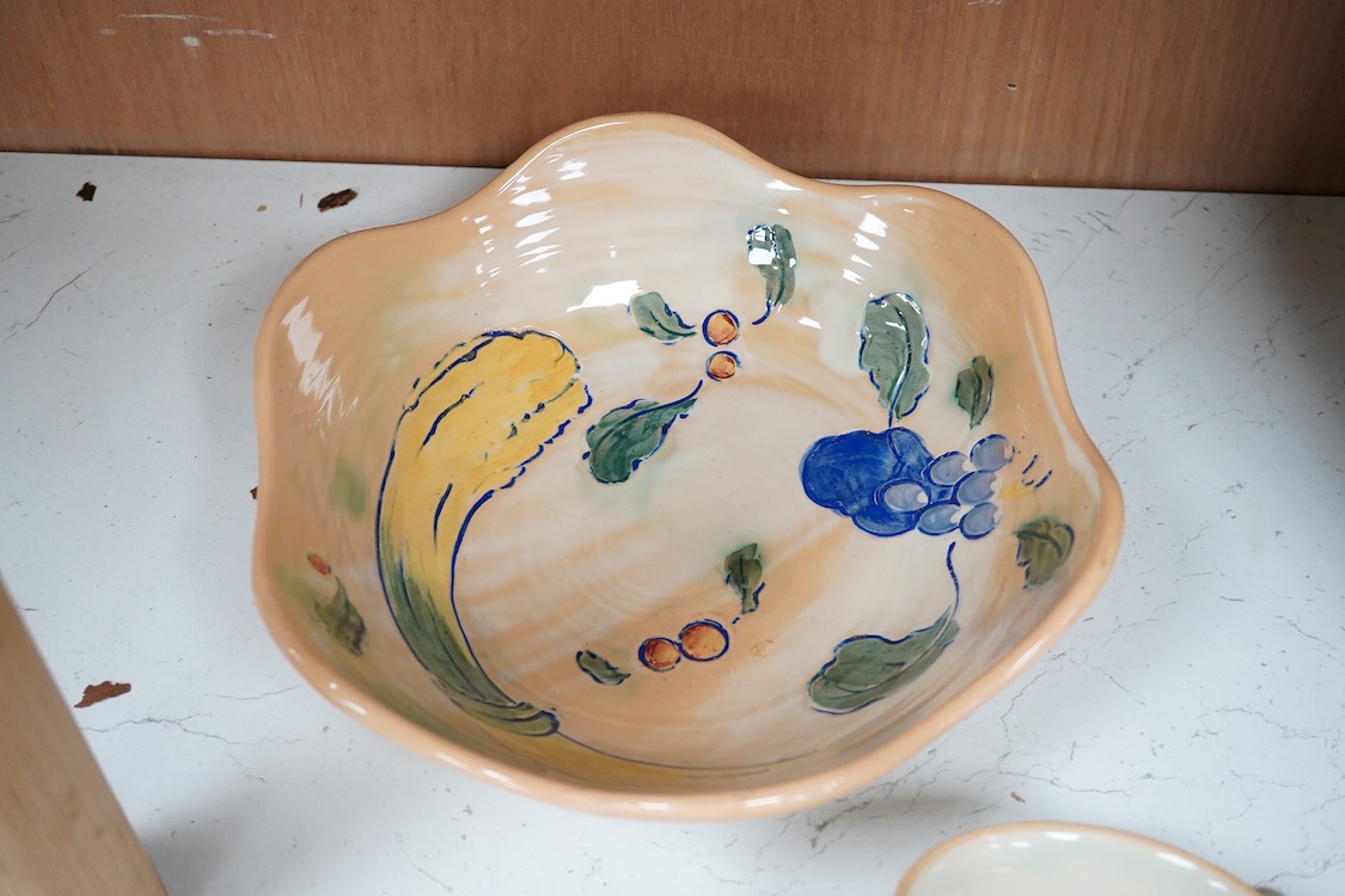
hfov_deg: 43.6
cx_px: 672
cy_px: 448
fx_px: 1681
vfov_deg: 29.9
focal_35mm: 45
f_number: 7.1
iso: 3200
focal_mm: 30
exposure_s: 1/200
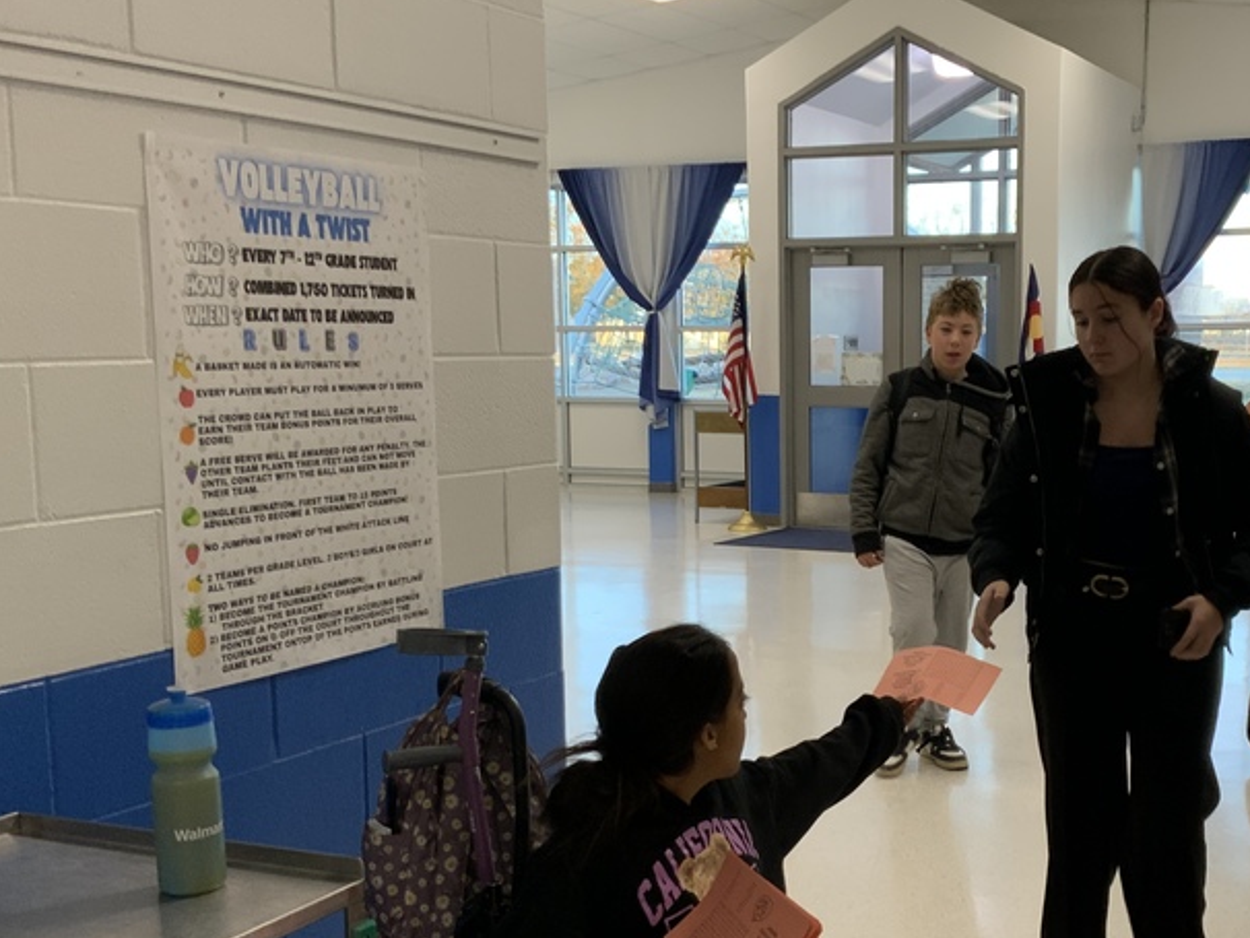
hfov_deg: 38.3
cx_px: 868
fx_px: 1770
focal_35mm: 49
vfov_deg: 29.6
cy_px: 581
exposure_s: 1/60
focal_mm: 3
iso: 50
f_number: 1.8
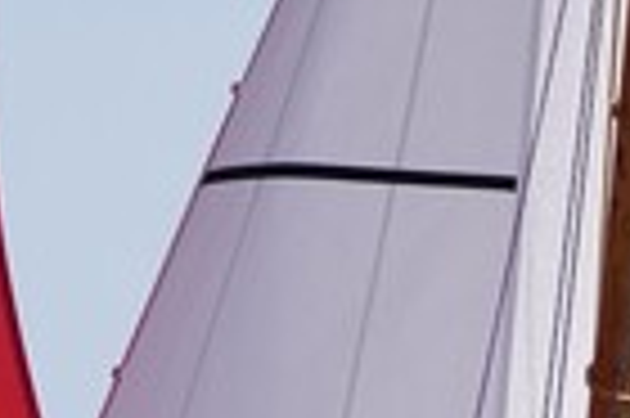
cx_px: 806
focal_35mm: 1395
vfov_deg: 1.0
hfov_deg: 1.5
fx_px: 24381
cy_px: 1121
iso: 250
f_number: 5
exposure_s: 1/1600
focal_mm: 163
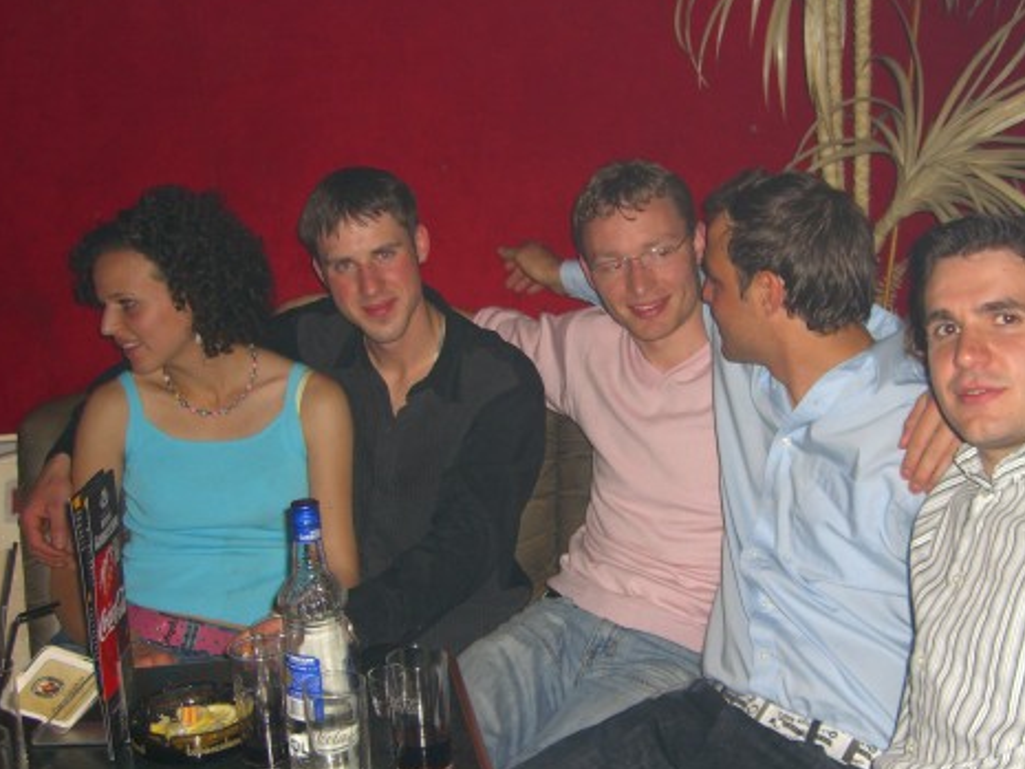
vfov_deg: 29.7
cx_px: 641
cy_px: 432
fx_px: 1451
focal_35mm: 49
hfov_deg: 38.6
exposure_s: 1/60
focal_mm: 7.9
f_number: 2.8
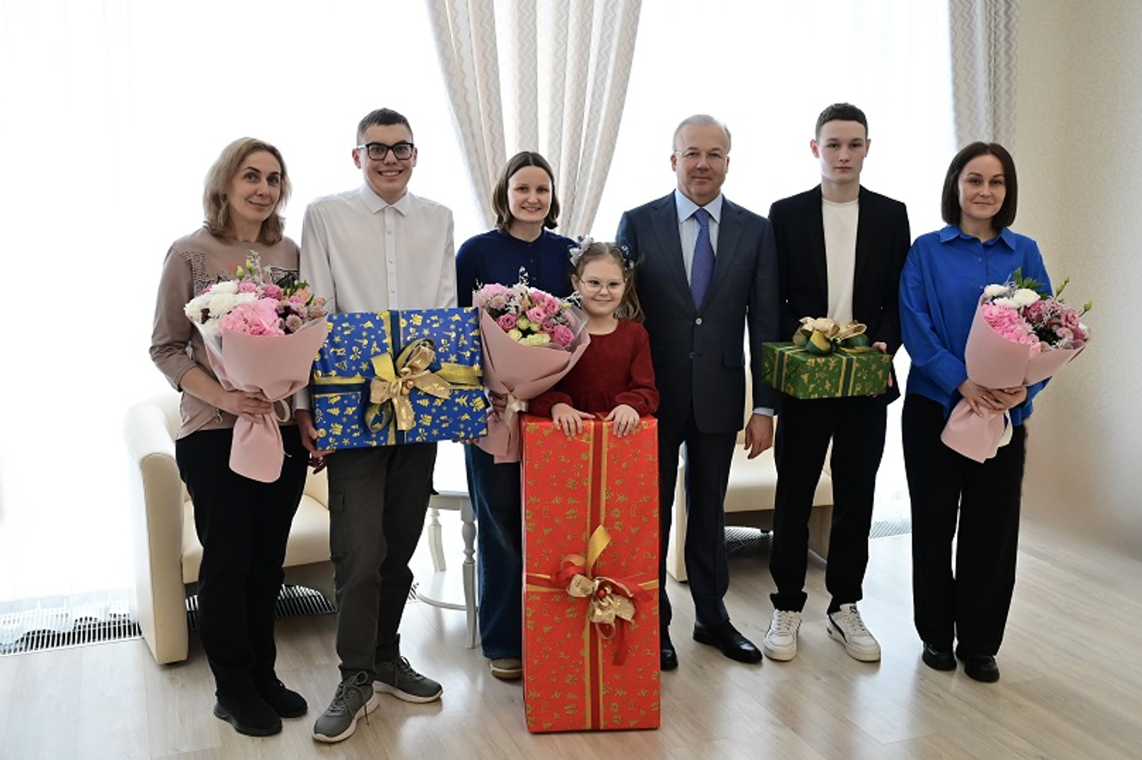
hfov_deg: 57.2
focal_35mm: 33
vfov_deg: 39.9
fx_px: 1046
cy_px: 380
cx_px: 571
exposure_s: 1/250
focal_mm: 33
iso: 3200
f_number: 4
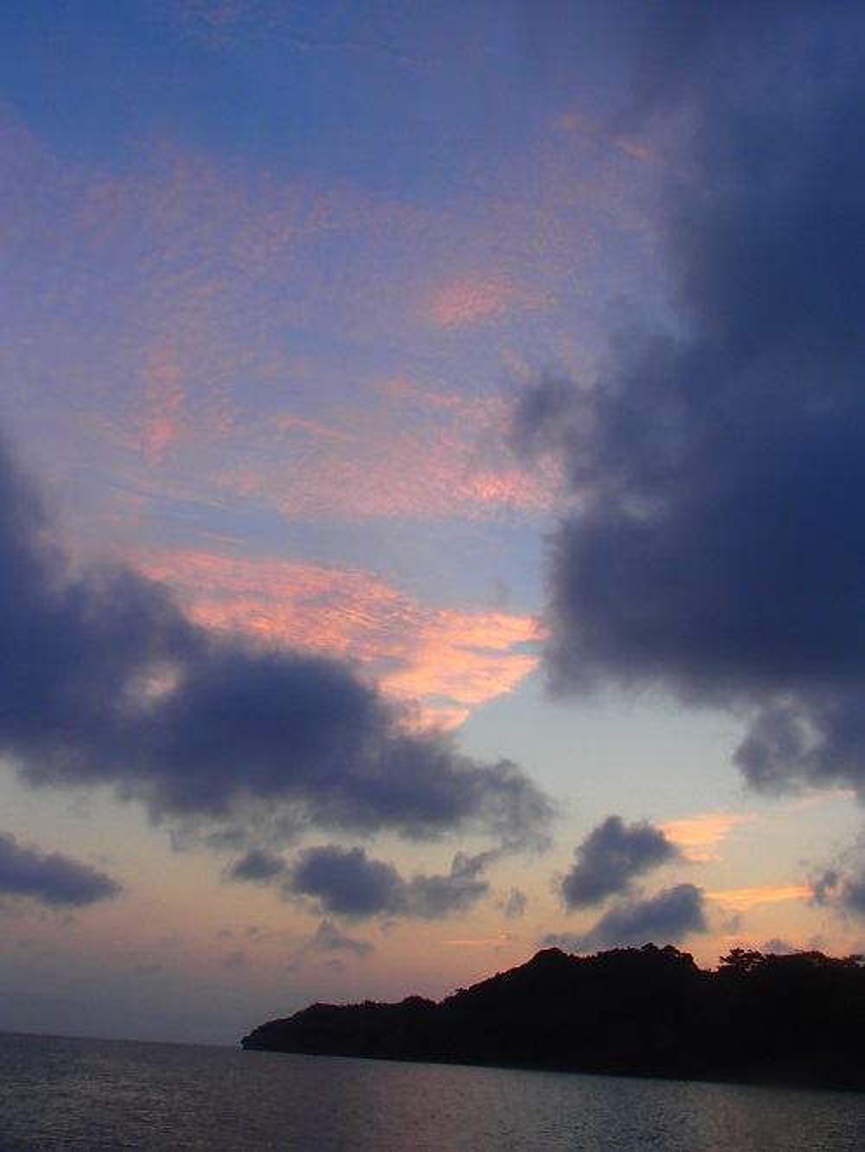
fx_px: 1132
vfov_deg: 53.9
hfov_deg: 41.8
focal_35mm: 34
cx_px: 432
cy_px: 576
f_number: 4.4
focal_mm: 6.07
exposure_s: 1/60
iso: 125
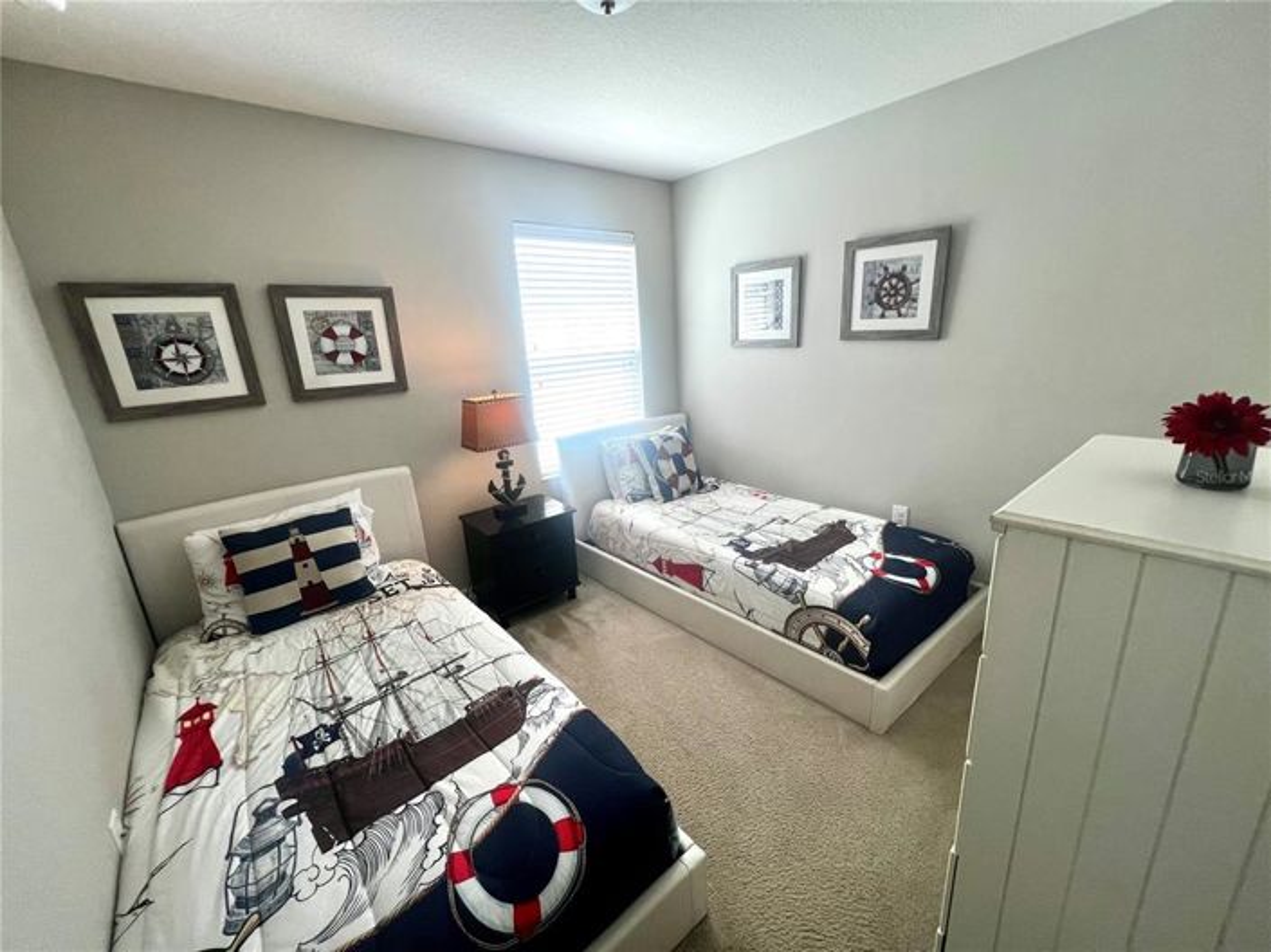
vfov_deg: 89.9
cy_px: 476
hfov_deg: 106.2
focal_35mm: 13
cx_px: 636
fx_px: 477
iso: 64
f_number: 1.8
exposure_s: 1/99
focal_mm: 1.57
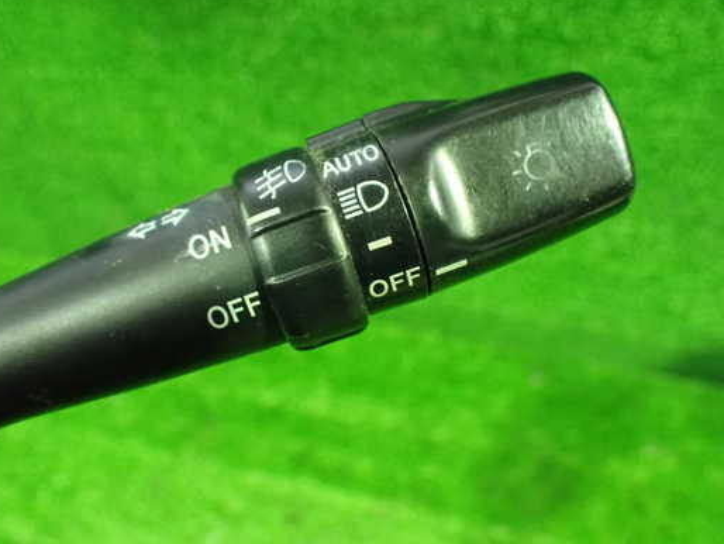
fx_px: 732
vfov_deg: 40.7
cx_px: 335
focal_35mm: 35
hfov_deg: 52.6
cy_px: 275
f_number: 2.3
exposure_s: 1/30
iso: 1250
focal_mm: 5.4
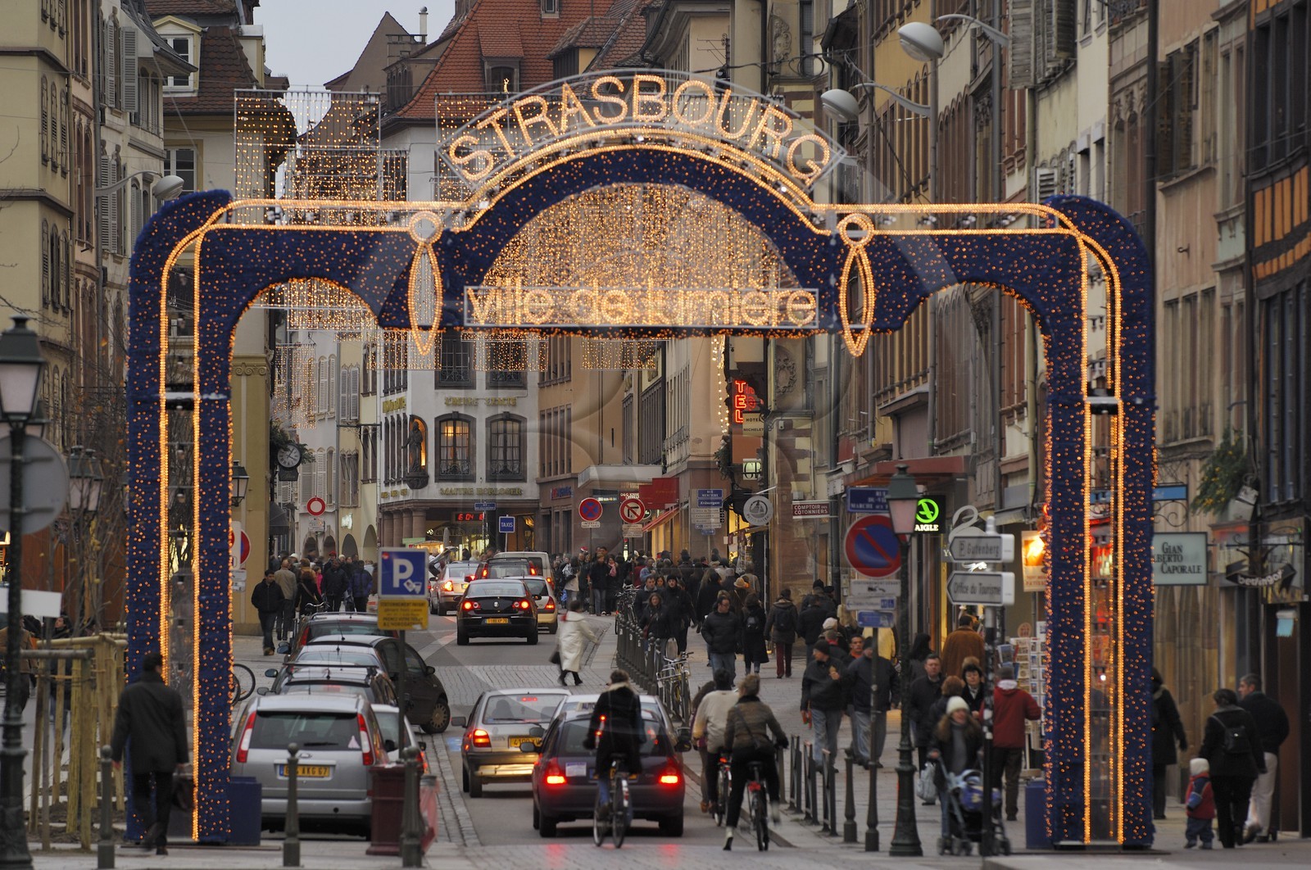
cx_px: 656
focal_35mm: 255
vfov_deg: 5.4
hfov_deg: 8.1
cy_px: 435
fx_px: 9273
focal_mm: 170
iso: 100
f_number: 5
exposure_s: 1/10
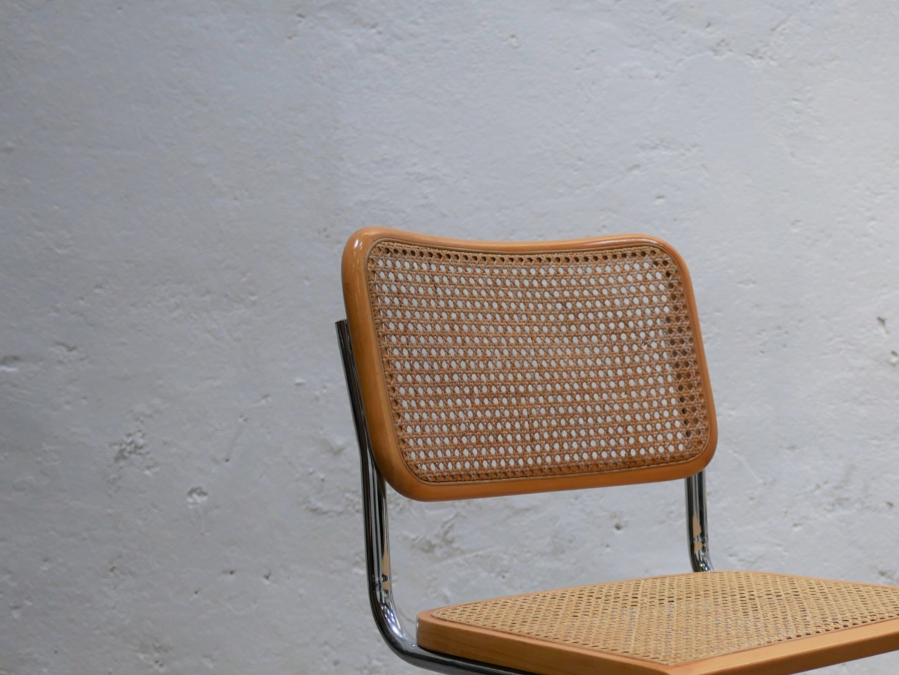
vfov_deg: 18.8
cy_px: 624
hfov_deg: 24.8
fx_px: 2000
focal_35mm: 77
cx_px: 749
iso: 250
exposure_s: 1/60
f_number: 1.7
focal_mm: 20
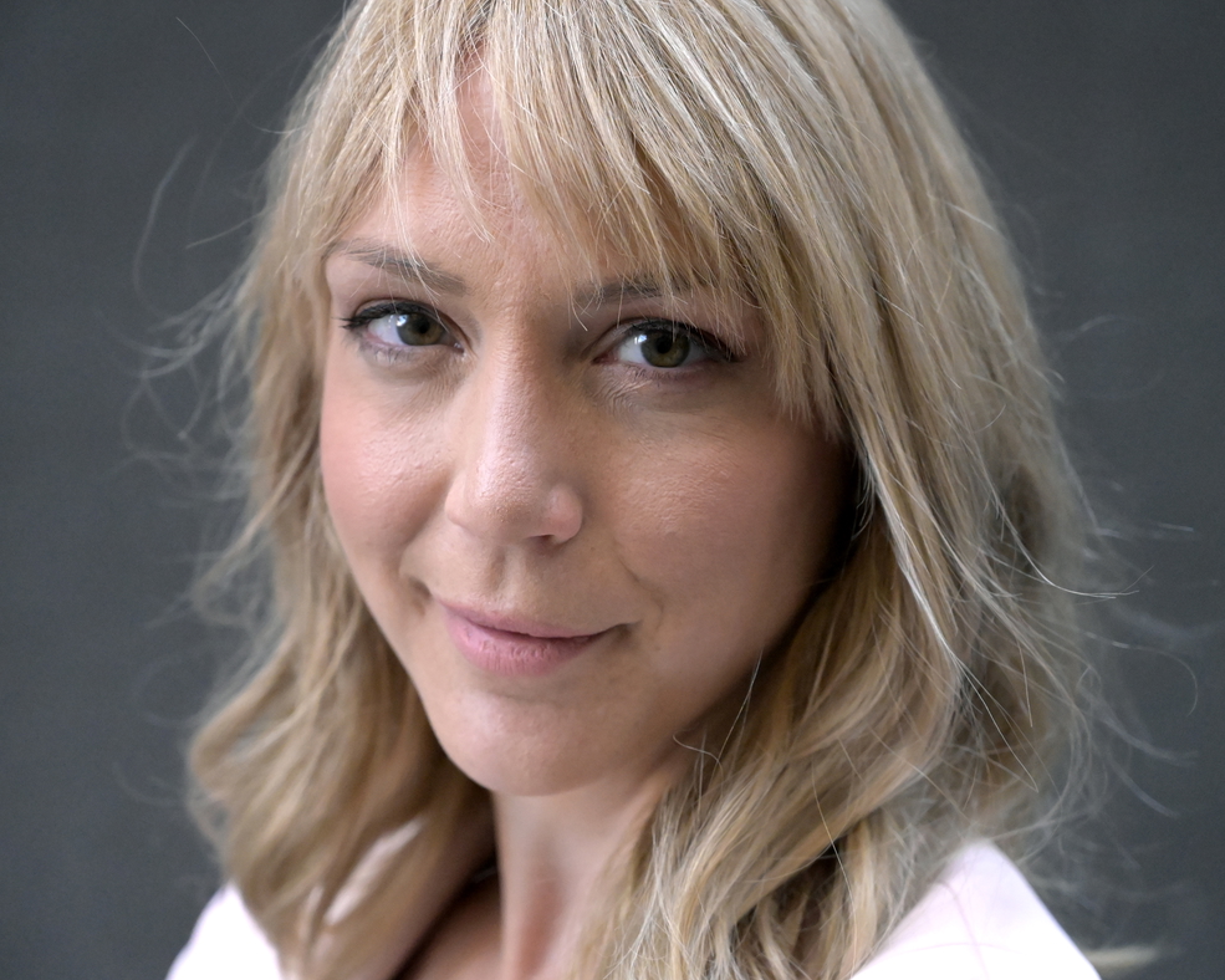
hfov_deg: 23.8
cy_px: 485
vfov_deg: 19.2
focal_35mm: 80
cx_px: 634
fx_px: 2900
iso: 14400
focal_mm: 70
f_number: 4
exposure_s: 1/3200
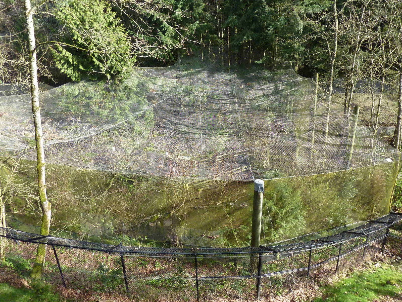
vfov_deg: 54.9
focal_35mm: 25
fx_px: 290
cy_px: 151
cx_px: 201
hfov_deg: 69.4
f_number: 3.3
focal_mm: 4.1
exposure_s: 1/500
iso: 250
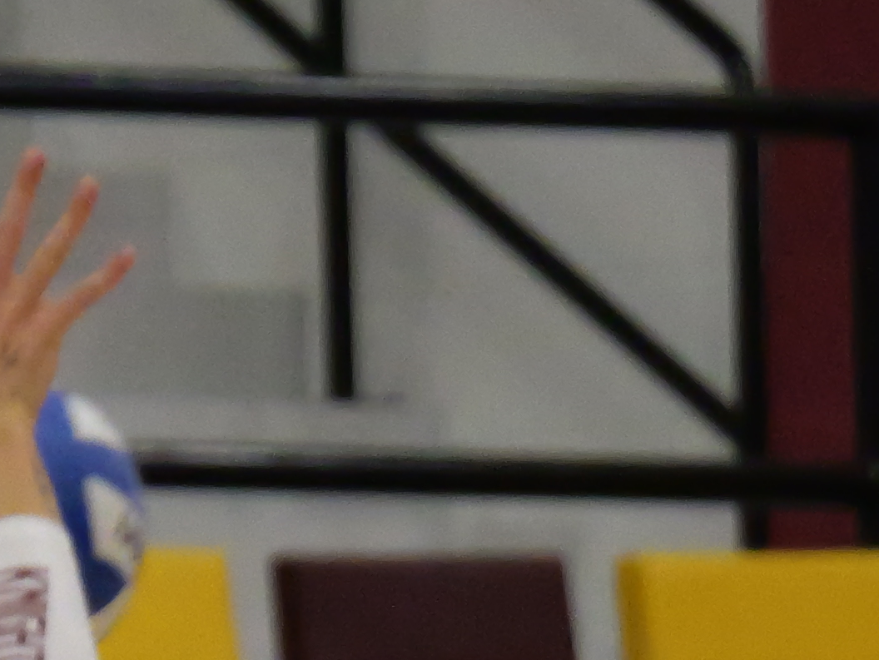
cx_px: -695
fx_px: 28631
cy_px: 1744
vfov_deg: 1.3
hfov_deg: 1.8
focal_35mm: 1127
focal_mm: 103
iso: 3200
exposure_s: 1/640
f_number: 5.5
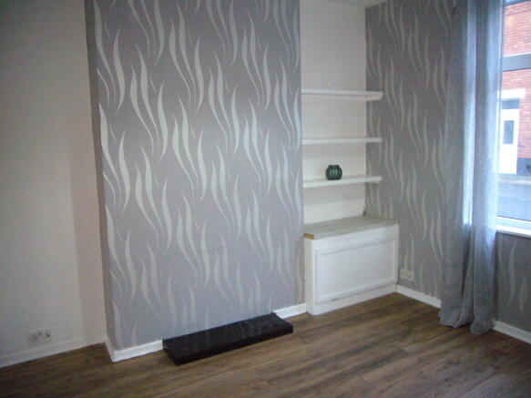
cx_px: 266
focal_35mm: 28
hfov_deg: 63.5
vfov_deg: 49.7
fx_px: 429
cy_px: 199
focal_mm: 4.6
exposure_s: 1/30
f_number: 2.8
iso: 400
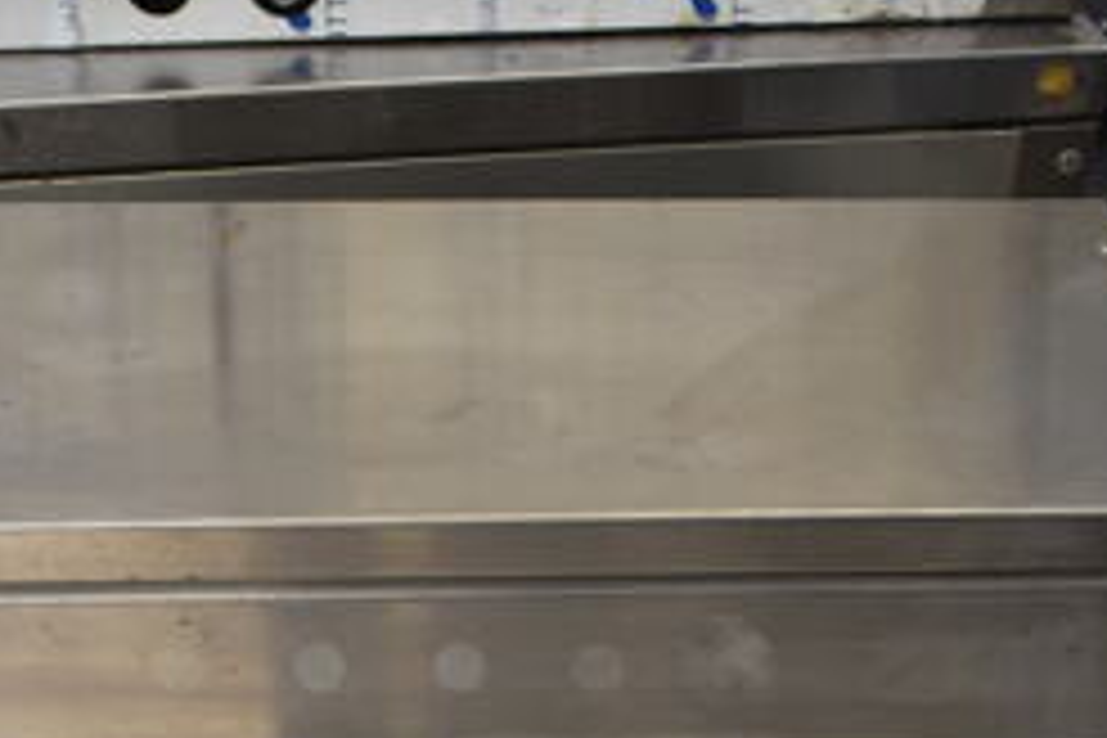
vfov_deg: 19.3
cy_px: 850
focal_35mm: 67
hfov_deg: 30.0
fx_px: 2060
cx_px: 459
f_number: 3.5
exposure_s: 1/30
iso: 140
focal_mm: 18
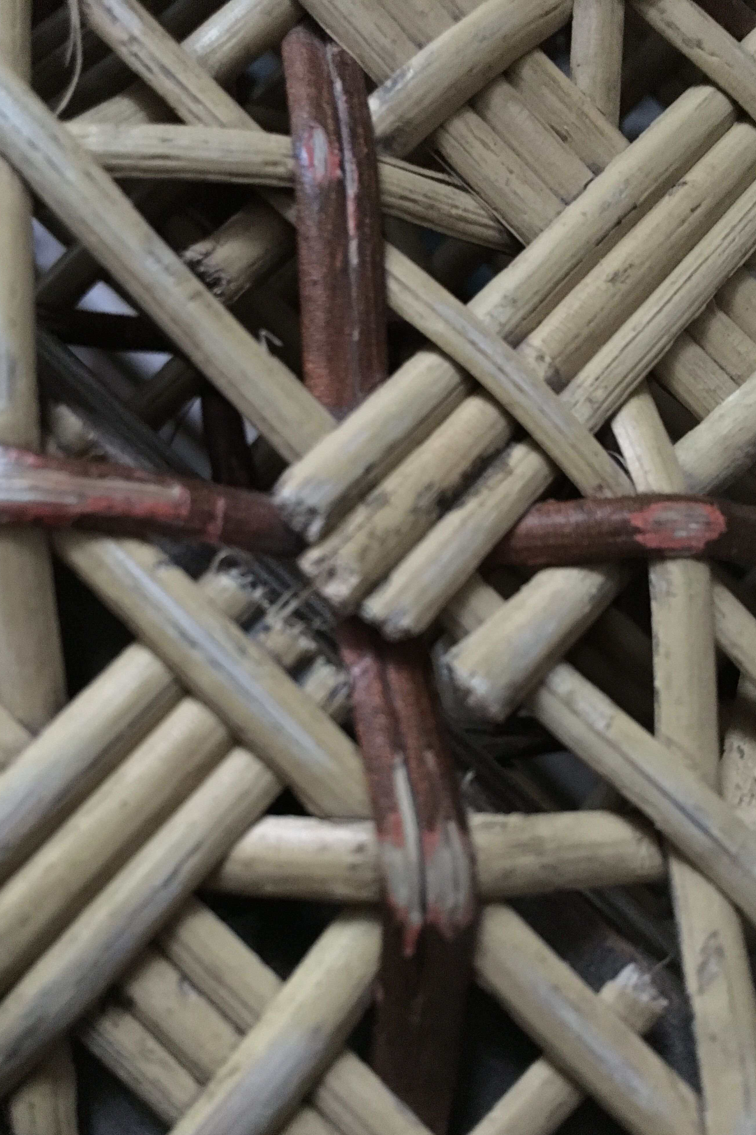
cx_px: 378
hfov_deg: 42.3
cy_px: 583
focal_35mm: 31
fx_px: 977
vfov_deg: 60.3
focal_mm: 4.15
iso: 640
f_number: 2.2
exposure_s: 1/17
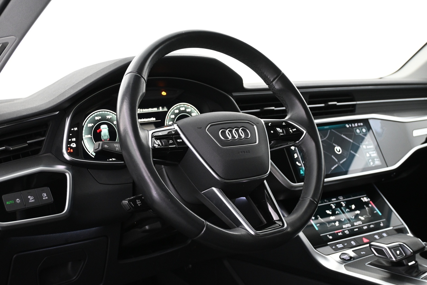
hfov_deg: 45.0
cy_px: 142
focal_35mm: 44
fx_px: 516
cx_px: 214
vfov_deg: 30.8
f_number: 4.8
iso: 1600
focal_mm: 29
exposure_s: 1/15
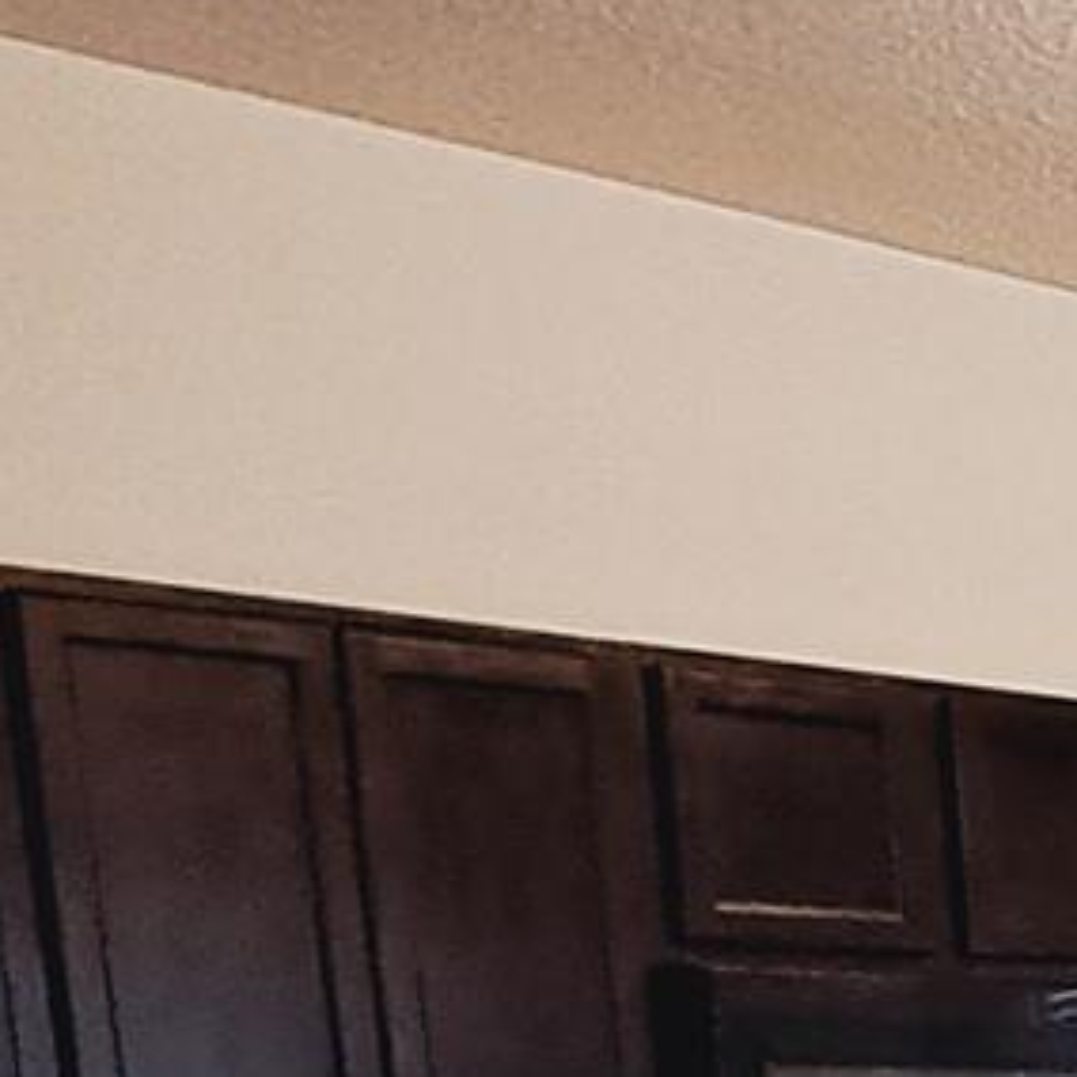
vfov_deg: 17.5
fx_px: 2922
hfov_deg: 15.8
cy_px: 1851
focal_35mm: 83
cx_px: 2237
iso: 64
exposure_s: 1/40
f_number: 2.2
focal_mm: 1.74
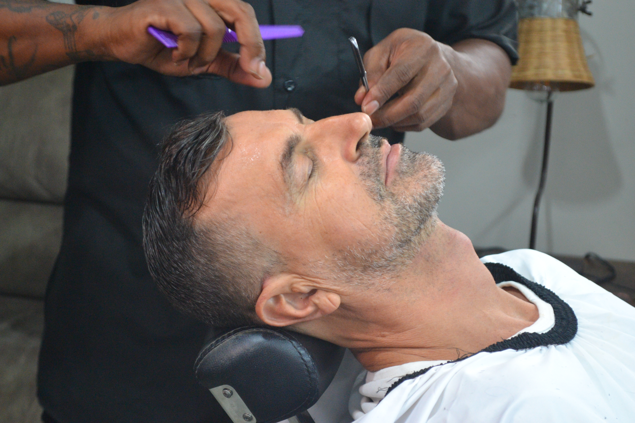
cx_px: 318
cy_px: 212
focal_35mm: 82
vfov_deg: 16.6
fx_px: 1455
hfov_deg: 24.6
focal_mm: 55
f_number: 5.6
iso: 2000
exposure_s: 1/60
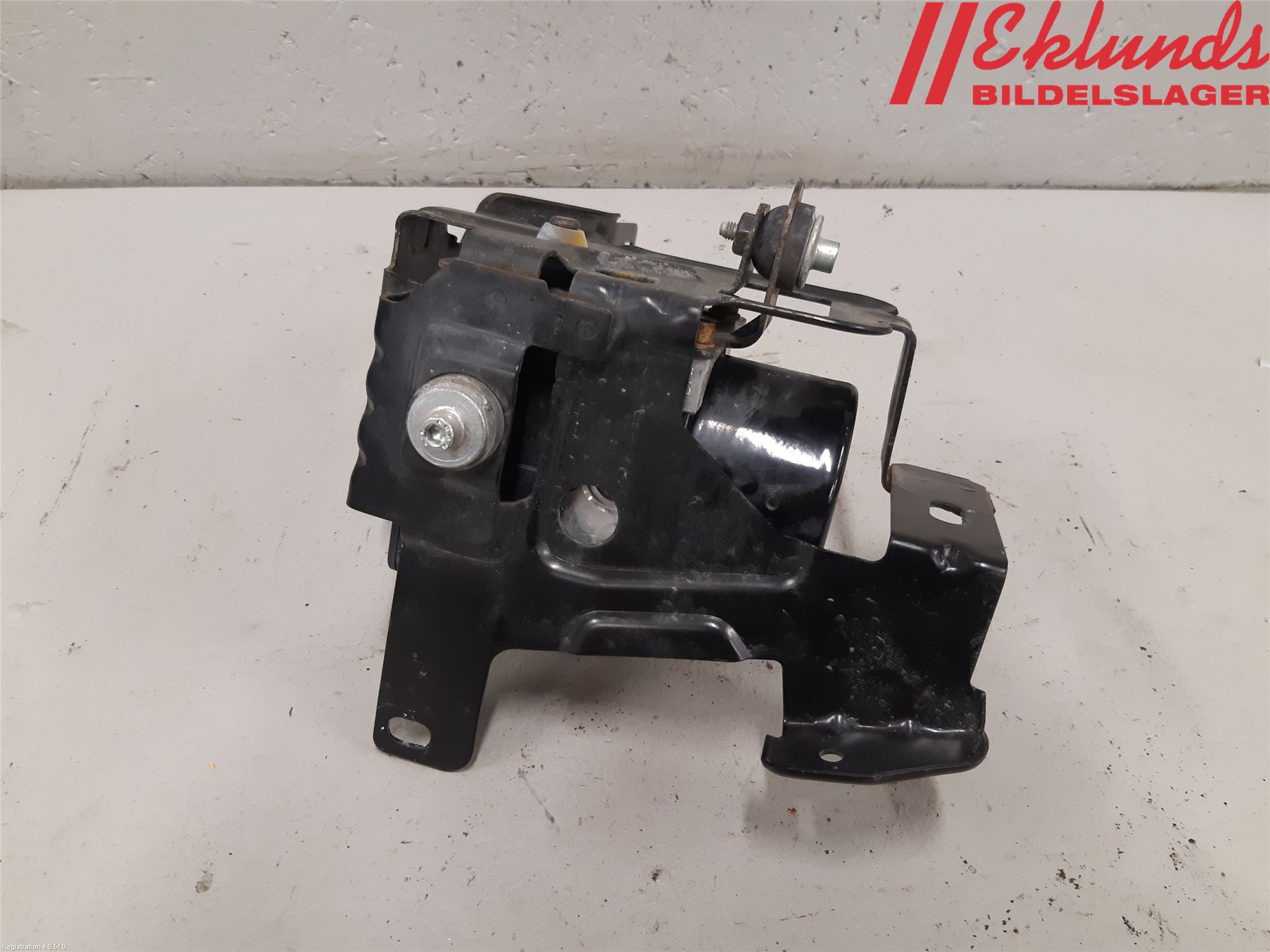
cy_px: 476
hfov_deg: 67.3
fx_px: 954
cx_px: 635
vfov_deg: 53.1
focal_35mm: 26
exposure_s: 1/50
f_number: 1.7
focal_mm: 3.93
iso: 160
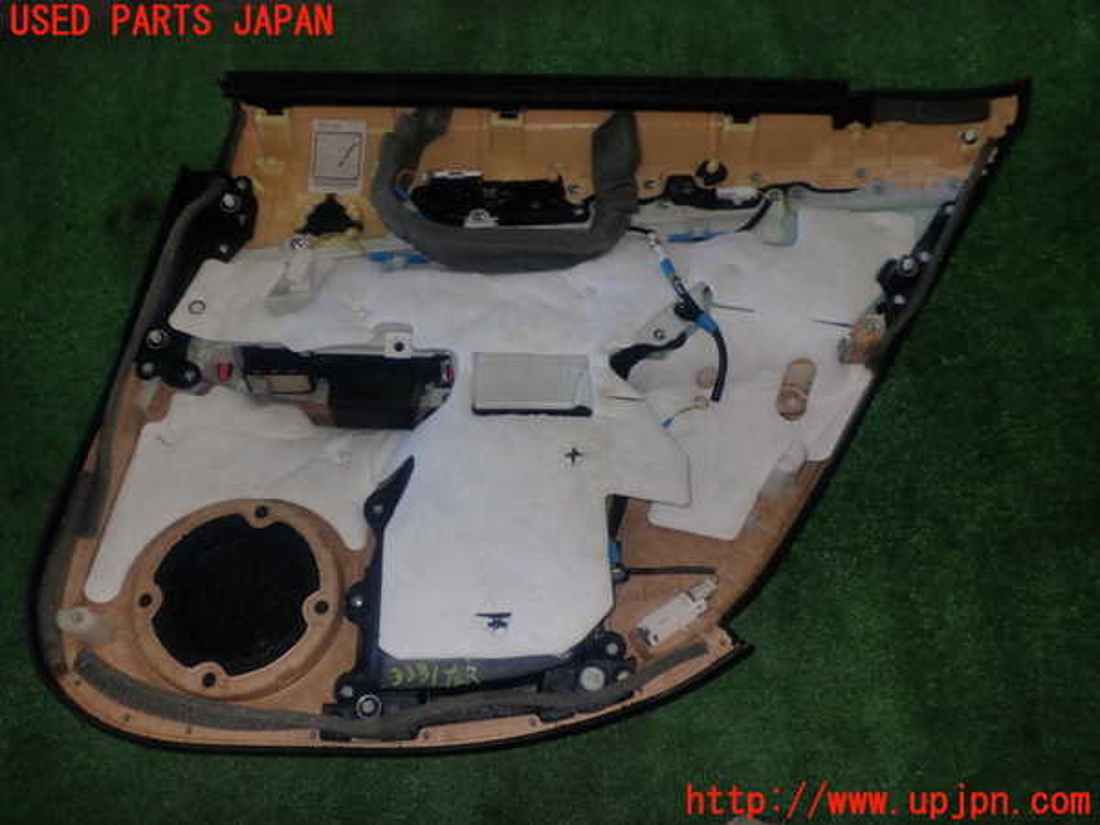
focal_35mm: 36
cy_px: 412
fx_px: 1144
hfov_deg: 51.4
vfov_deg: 39.7
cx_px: 550
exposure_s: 1/40
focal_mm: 6.37
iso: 200
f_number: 7.1
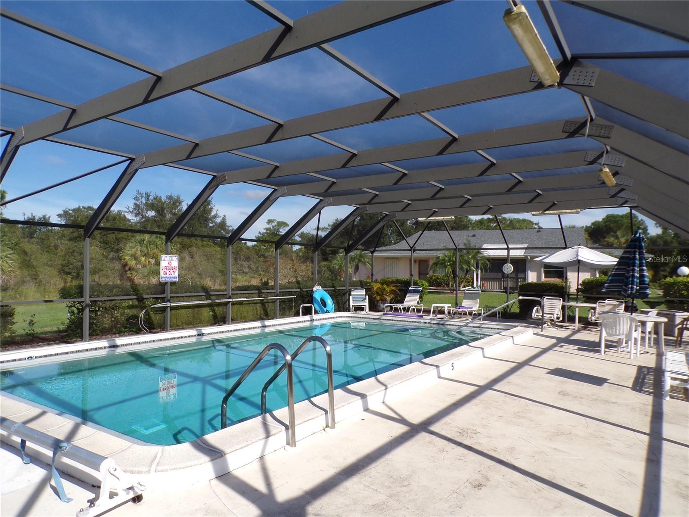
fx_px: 478
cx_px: 344
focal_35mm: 24
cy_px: 258
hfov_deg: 71.6
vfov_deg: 56.8
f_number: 5.8
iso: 80
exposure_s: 1/240
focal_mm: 4.3
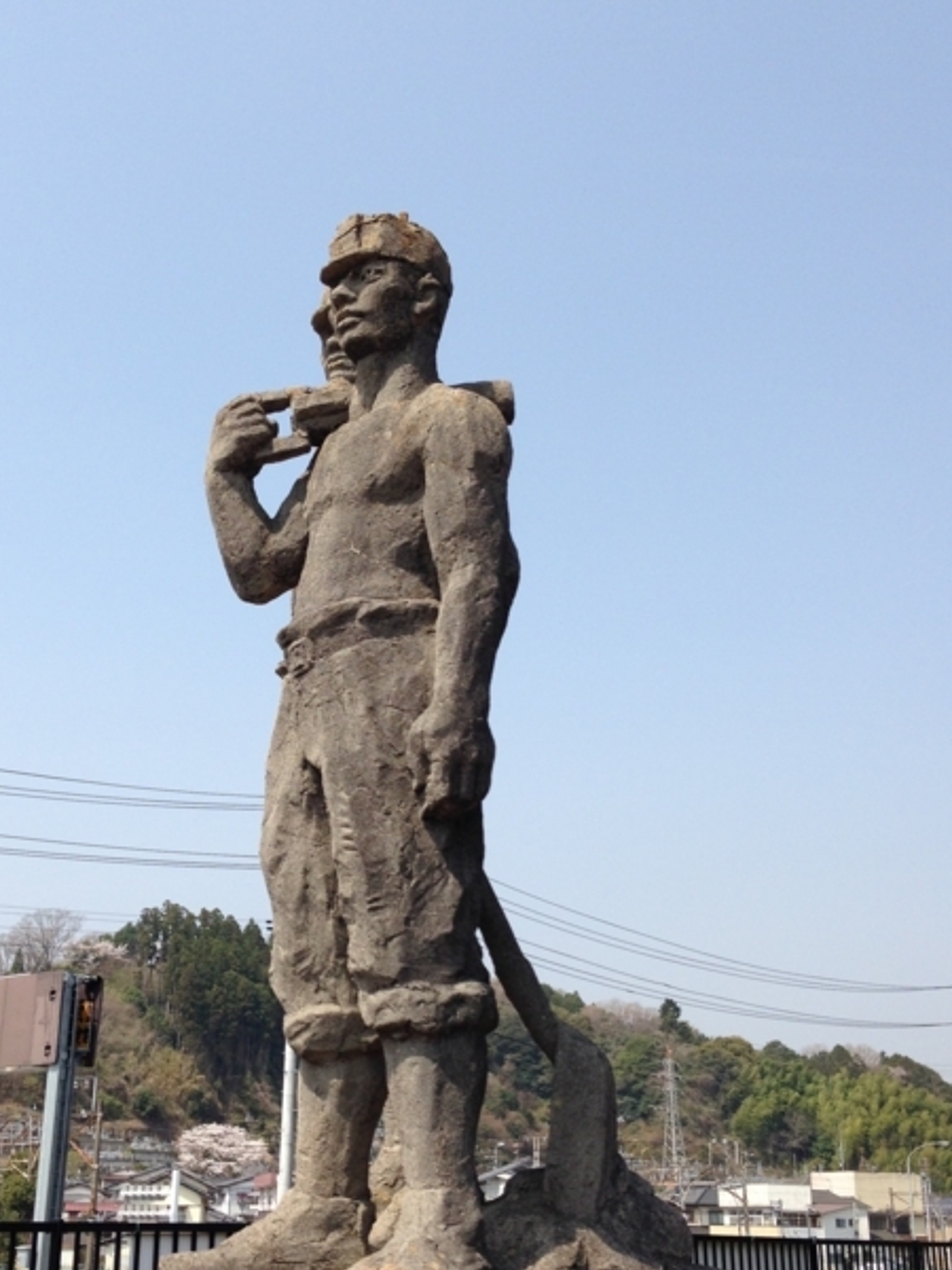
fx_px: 1613
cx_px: 362
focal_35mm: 44
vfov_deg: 42.8
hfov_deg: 32.7
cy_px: 724
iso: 50
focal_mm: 4.12
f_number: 2.4
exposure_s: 1/1466
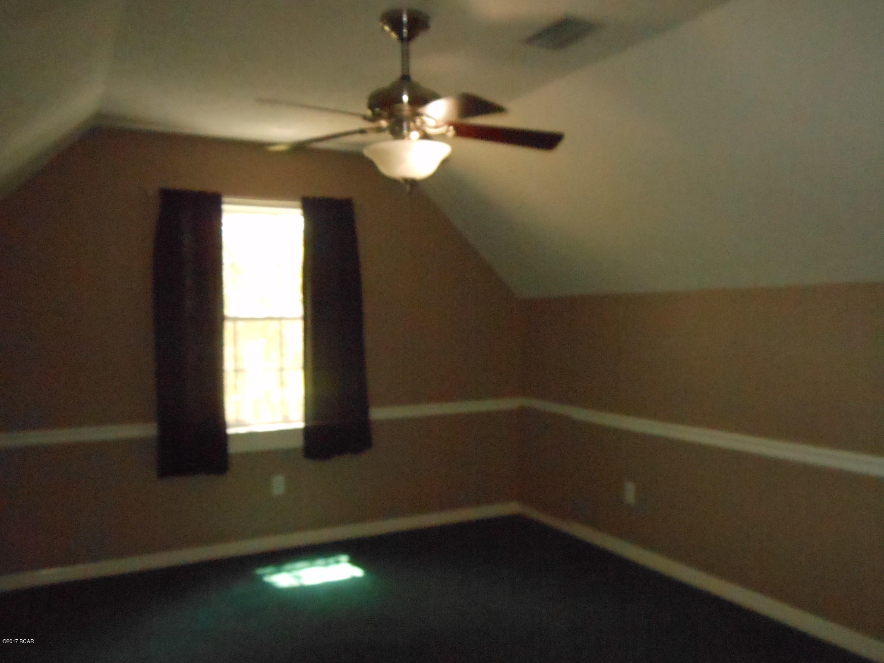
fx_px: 741
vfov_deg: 48.2
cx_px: 442
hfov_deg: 61.7
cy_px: 332
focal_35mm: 29
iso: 1000
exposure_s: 1/25
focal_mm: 5.2
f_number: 10.6
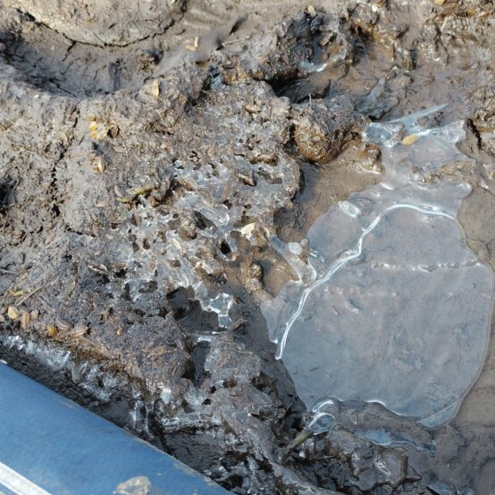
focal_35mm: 47
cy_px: 171
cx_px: 358
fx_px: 760
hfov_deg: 35.4
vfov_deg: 35.8
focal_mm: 4.25
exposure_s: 1/227
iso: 50
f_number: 1.8
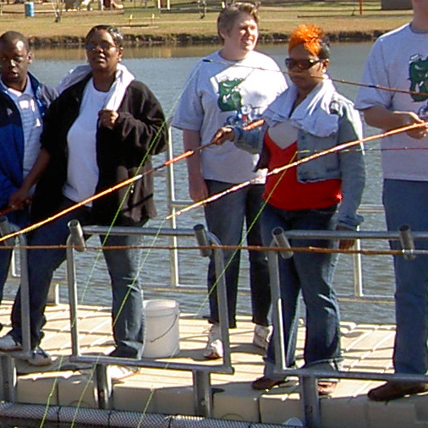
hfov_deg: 12.3
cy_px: 64
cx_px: -221
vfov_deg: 12.9
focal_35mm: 135
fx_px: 1888
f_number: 4.7
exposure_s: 1/200
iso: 50
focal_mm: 5.6
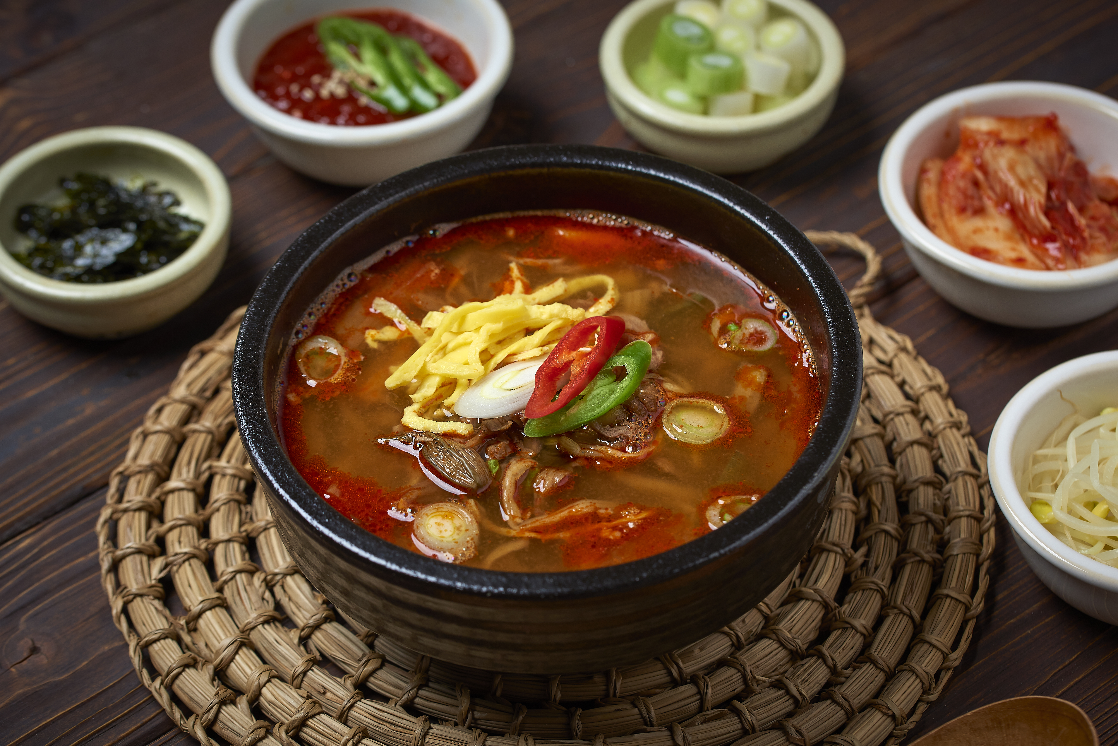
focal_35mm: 90
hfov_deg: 22.6
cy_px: 373
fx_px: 2796
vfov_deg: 15.2
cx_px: 559
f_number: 6.3
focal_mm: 90
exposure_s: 1/160
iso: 250
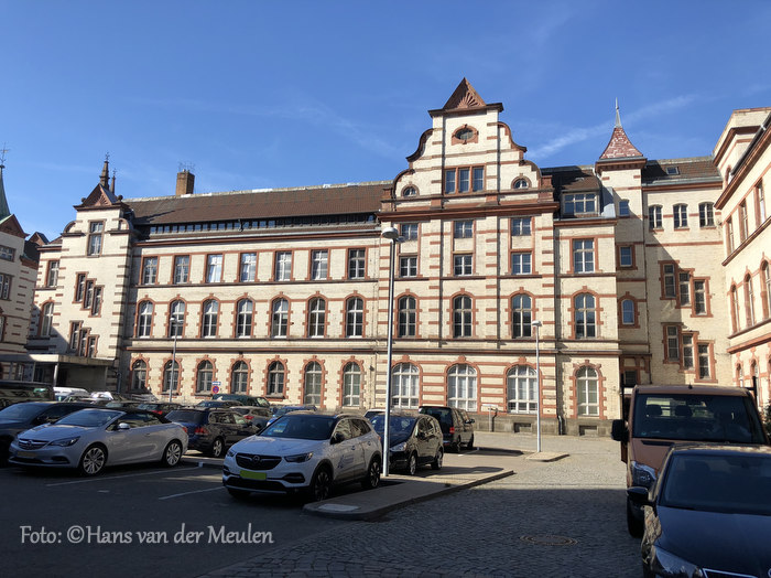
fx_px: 623
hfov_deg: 63.5
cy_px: 289
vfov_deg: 49.7
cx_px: 386
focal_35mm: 28
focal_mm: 3.99
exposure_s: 1/1715
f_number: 1.8
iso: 20
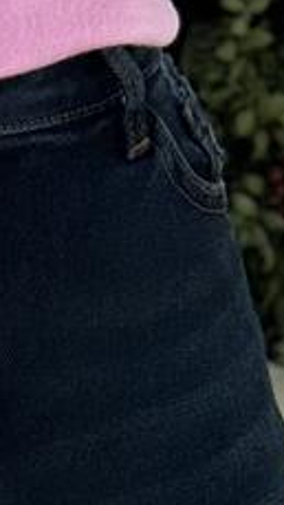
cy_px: 1463
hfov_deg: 4.0
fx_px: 4065
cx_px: -9
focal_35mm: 304
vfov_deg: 6.5
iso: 64
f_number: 1.78
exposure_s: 1/1172
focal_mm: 6.86
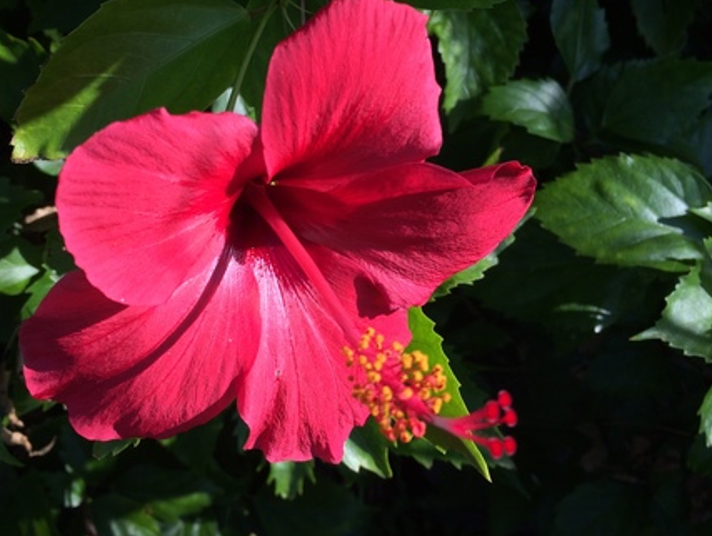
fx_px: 782
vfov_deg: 37.7
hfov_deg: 48.7
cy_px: 225
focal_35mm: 38
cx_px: 295
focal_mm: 4.15
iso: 32
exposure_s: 1/1244
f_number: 2.2
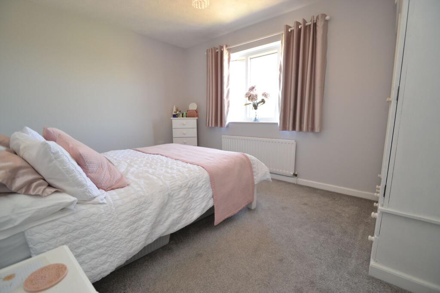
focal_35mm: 15
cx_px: 220
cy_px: 146
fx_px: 183
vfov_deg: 77.3
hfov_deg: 100.4
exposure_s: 1/60
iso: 500
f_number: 3.5
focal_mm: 10
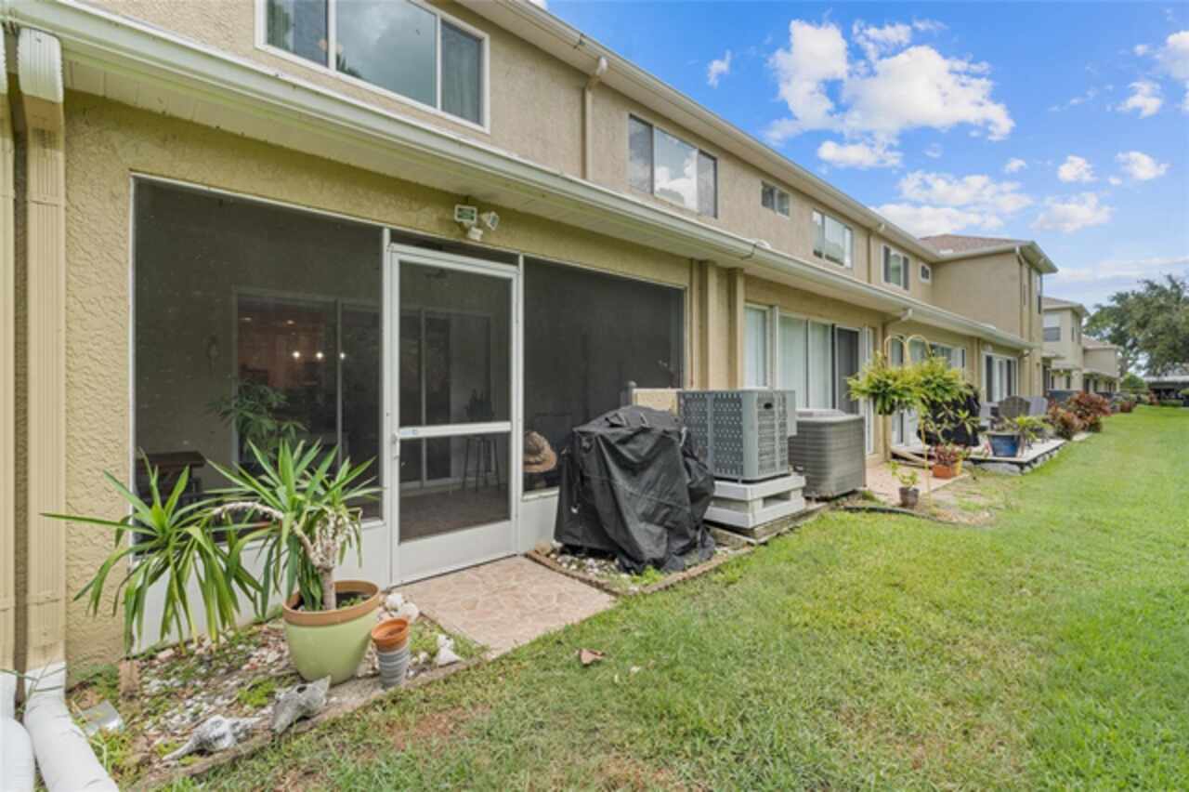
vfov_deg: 73.7
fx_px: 528
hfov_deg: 96.8
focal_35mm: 16
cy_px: 396
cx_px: 594
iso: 250
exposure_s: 1/30
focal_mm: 16
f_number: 8
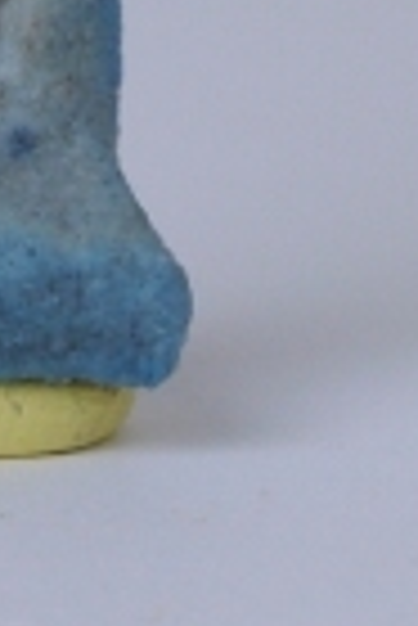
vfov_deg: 3.9
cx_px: -43
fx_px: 8969
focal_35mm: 516
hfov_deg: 2.7
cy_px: -811
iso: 200
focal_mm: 75
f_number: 16
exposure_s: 1/10
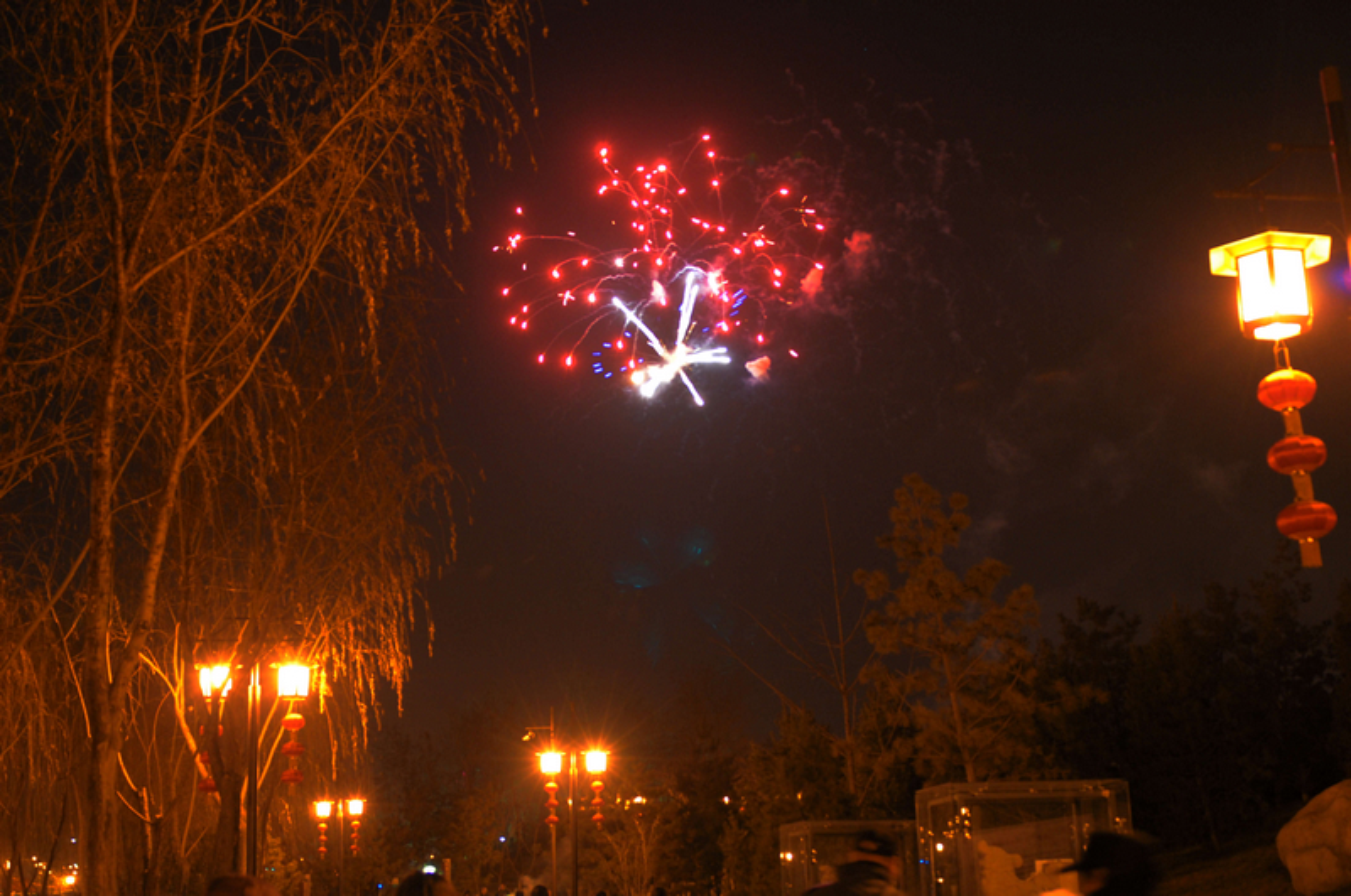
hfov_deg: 42.4
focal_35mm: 46
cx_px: 676
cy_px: 448
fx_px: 1743
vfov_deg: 28.9
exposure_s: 1/13
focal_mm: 31
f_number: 2.8
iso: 640
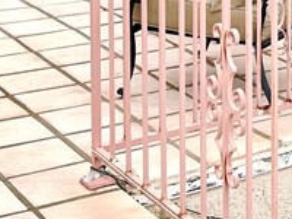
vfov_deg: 11.5
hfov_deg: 15.0
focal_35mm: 123
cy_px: -128
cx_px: 425
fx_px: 1038
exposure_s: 1/4762
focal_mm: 6.86
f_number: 1.78
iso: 80
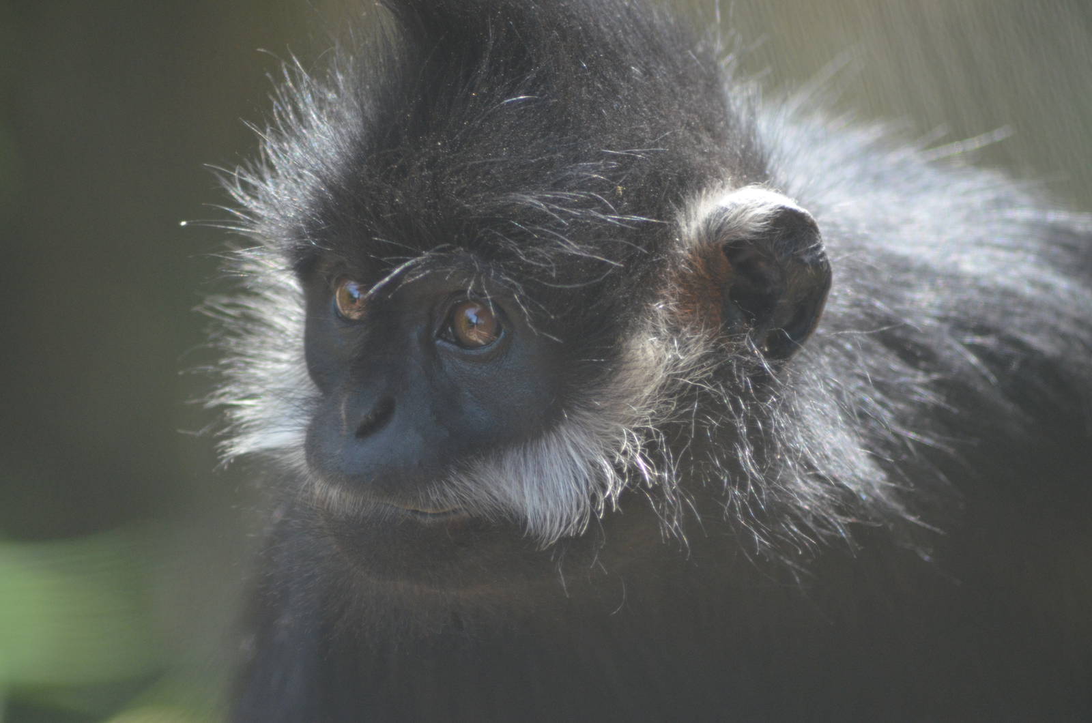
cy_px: 362
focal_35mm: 278
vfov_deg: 4.9
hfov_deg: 7.4
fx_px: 8401
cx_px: 546
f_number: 4.5
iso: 1100
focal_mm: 185
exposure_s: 1/500
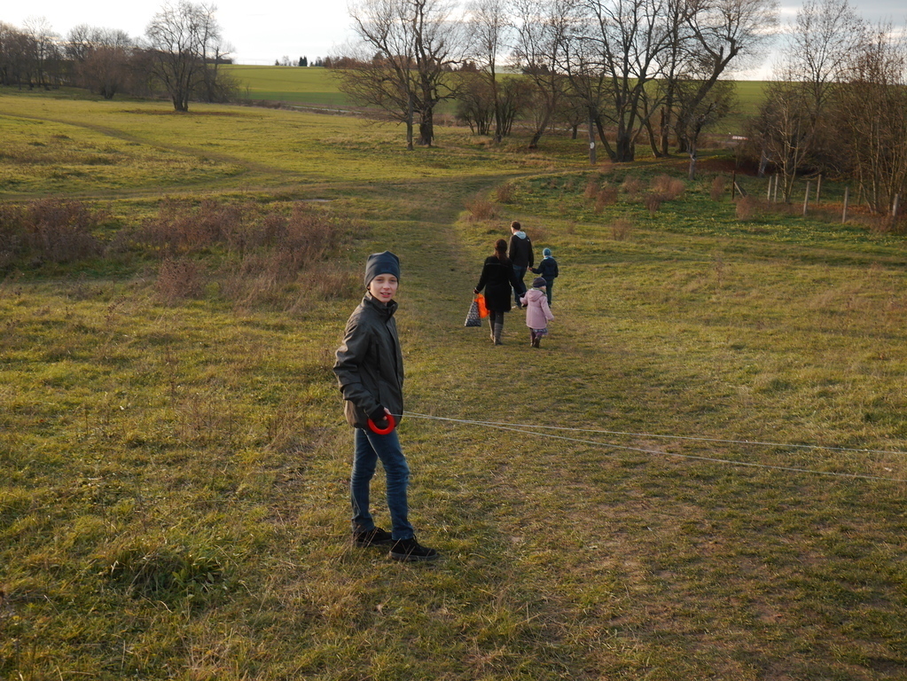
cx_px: 454
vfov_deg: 37.7
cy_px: 340
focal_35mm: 38
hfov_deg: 49.0
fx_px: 996
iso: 160
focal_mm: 19
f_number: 4.5
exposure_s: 1/125
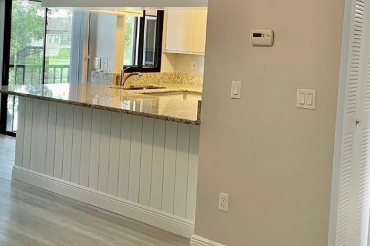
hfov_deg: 39.5
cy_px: 59
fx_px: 514
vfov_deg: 26.6
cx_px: 162
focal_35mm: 50
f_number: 1.6
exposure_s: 1/60
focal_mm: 4.2
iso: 100
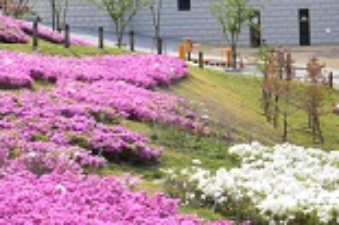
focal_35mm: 180
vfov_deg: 7.6
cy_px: 61
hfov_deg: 10.7
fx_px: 1694
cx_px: 604
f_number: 10
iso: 400
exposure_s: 1/320
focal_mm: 29
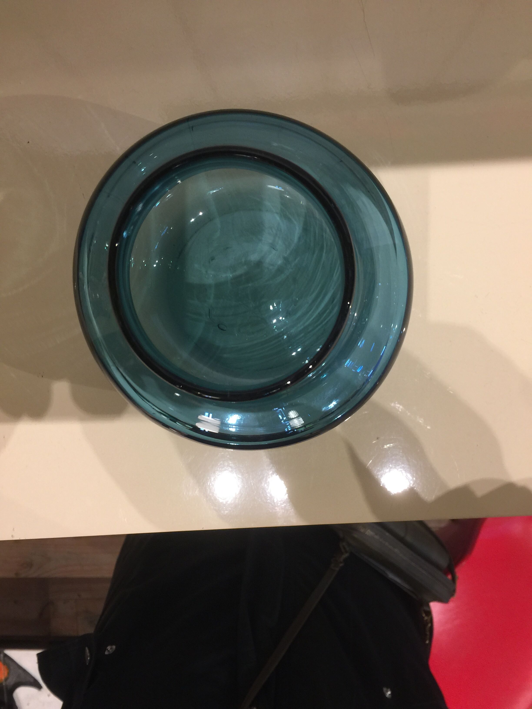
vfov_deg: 61.7
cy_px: 354
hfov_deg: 48.2
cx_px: 266
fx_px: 594
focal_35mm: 29
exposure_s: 1/17
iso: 64
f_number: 2.2
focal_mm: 4.15
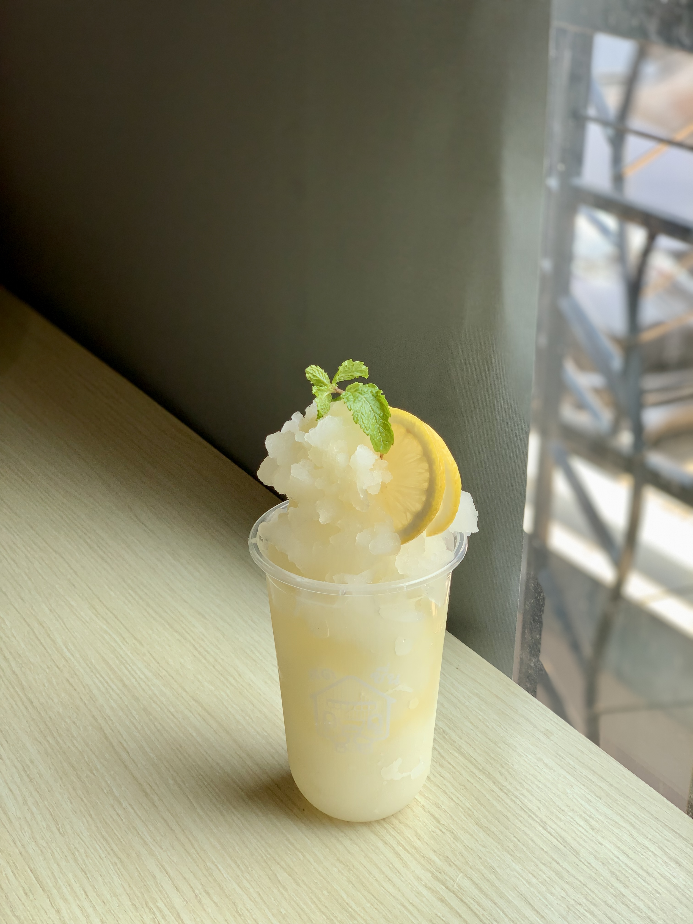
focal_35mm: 52
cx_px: 346
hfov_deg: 28.0
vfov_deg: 36.8
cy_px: 462
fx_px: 1388
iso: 20
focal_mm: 6
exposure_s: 1/122
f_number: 2.4
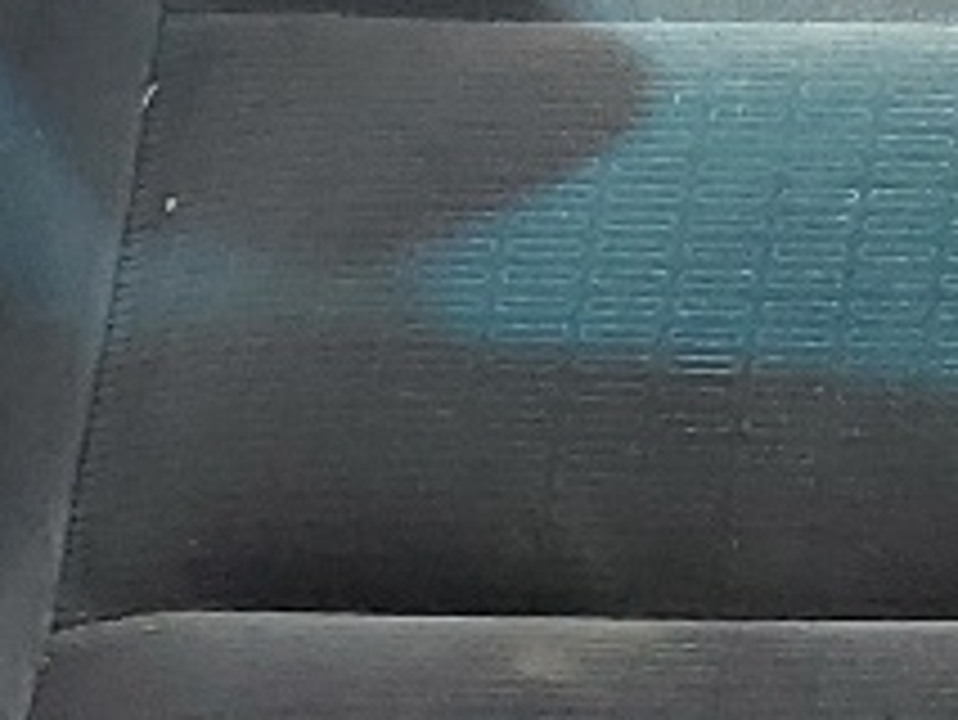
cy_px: -459
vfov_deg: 7.5
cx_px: 2649
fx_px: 5400
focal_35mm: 195
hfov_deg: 8.7
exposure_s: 1/217
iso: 50
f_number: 1.5
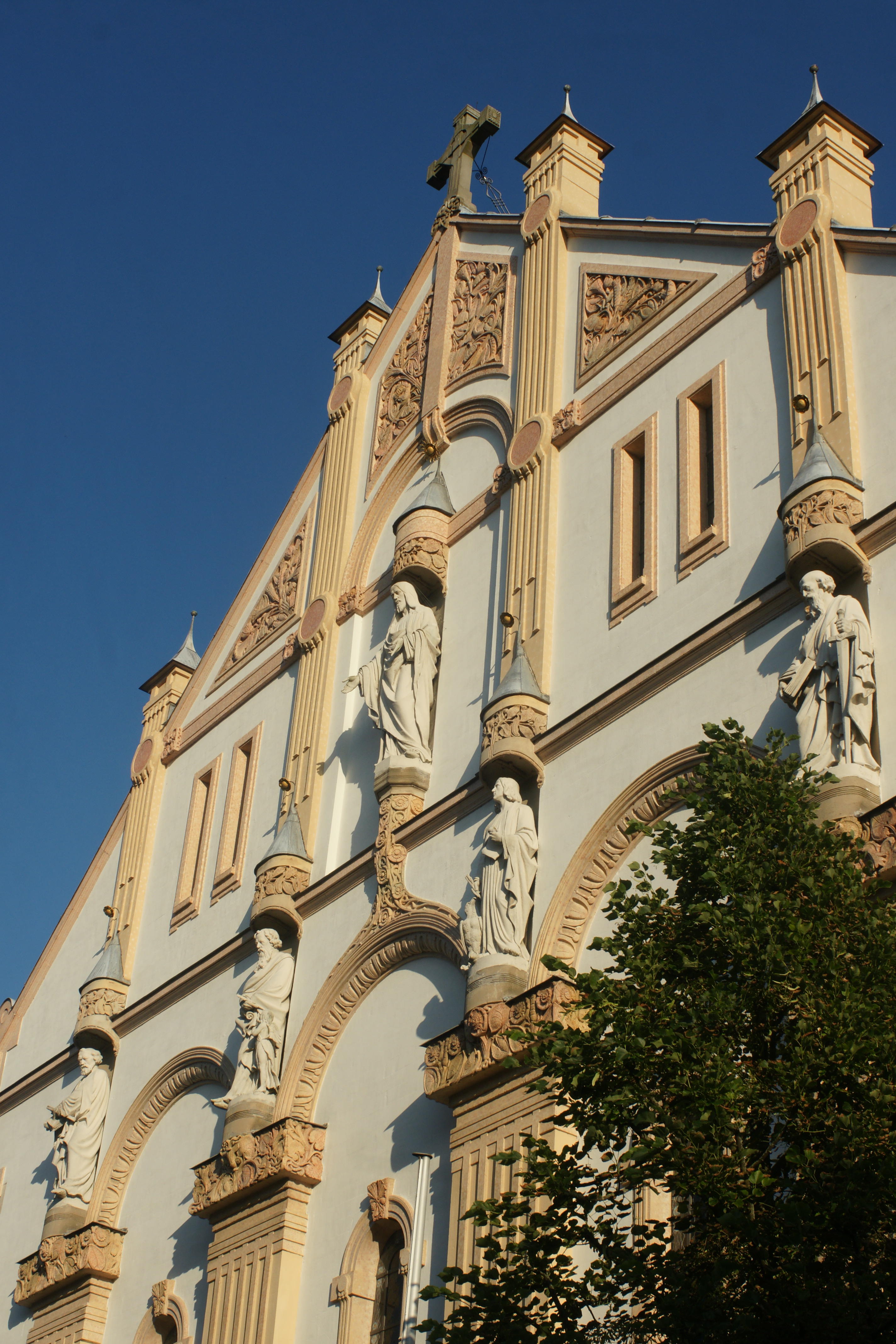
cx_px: 448
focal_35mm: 52
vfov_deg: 37.9
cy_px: 672
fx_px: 1960
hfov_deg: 25.8
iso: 200
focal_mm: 35
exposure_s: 1/320
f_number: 11
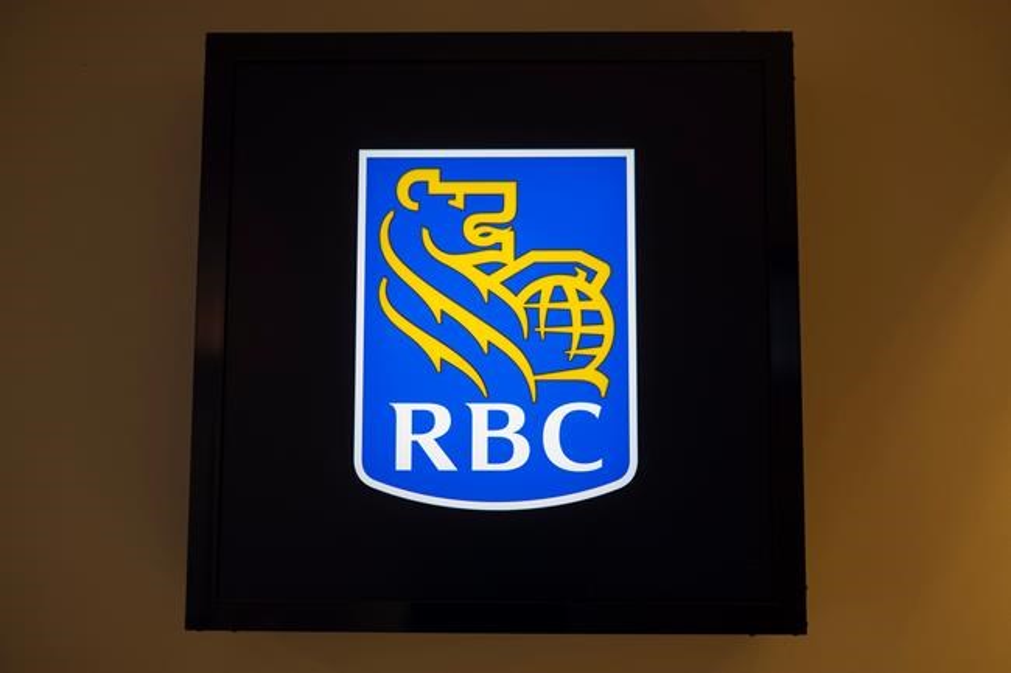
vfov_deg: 37.8
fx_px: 983
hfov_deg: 54.4
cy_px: 336
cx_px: 506
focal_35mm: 35
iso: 400
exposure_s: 1/125
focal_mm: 23
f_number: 1.4
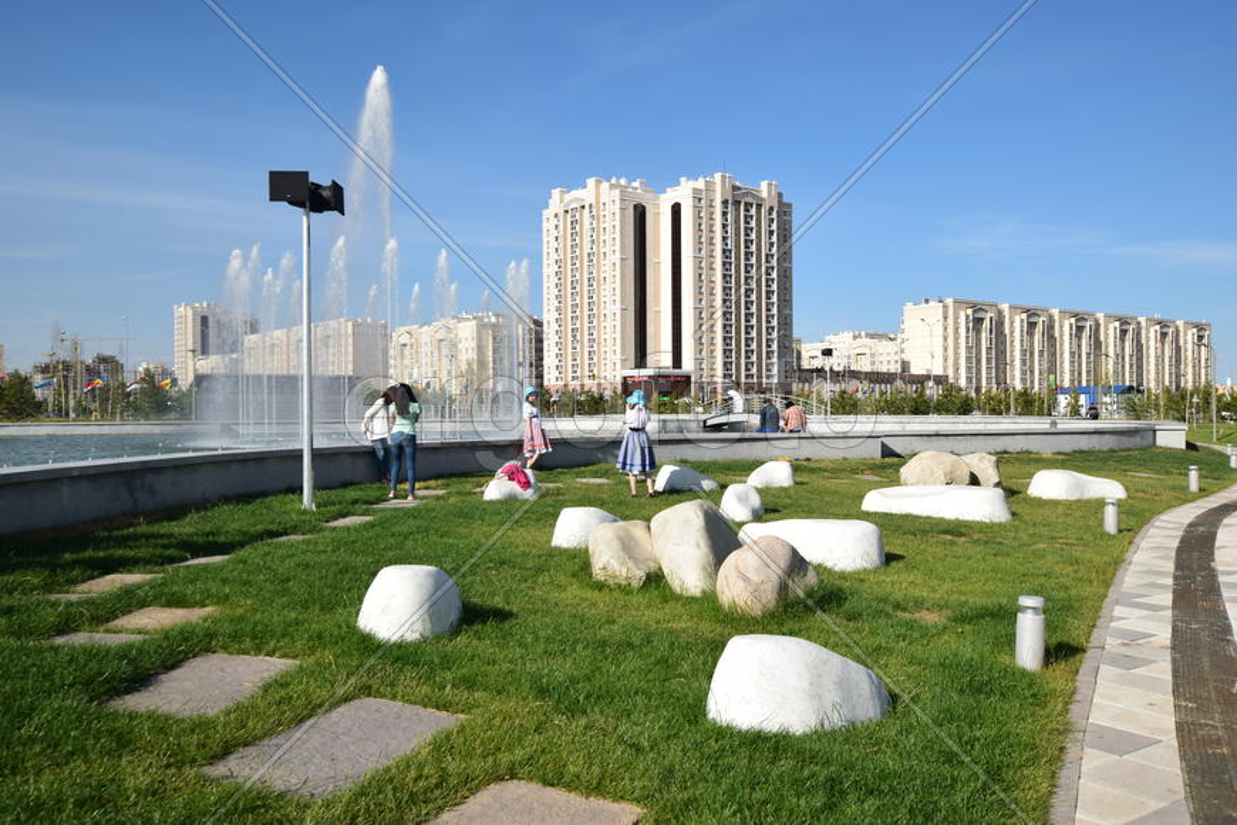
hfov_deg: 61.9
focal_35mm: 30
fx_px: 1031
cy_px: 412
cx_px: 618
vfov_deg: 43.6
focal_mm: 20
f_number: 11
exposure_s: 1/125
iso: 100
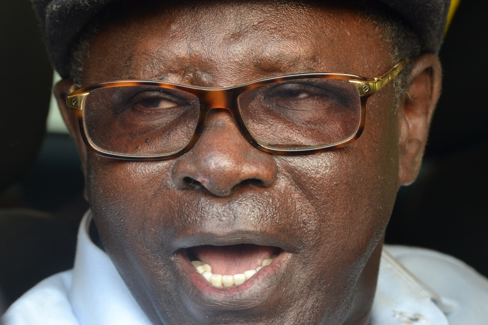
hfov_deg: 14.8
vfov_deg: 9.9
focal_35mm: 139
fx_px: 1884
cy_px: 172
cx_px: 280
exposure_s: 1/100
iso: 400
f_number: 5
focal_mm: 62
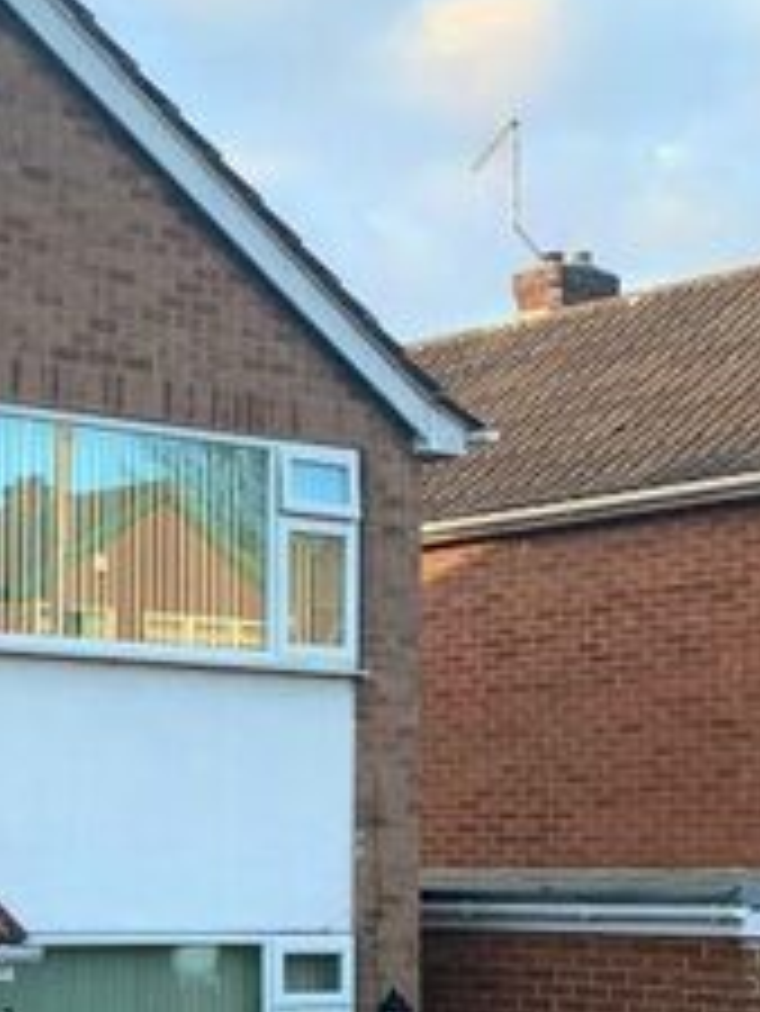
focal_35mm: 81
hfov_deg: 16.9
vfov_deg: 23.8
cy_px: 771
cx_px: -306
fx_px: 2369
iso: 25
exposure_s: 1/363
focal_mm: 4.25
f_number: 1.8
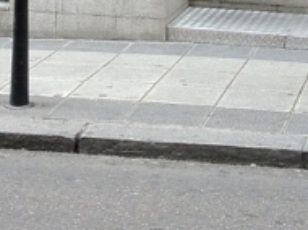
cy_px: -299
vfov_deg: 8.3
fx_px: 1475
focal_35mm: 166
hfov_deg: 11.9
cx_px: 198
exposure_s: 1/120
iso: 80
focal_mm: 4.28
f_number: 2.4
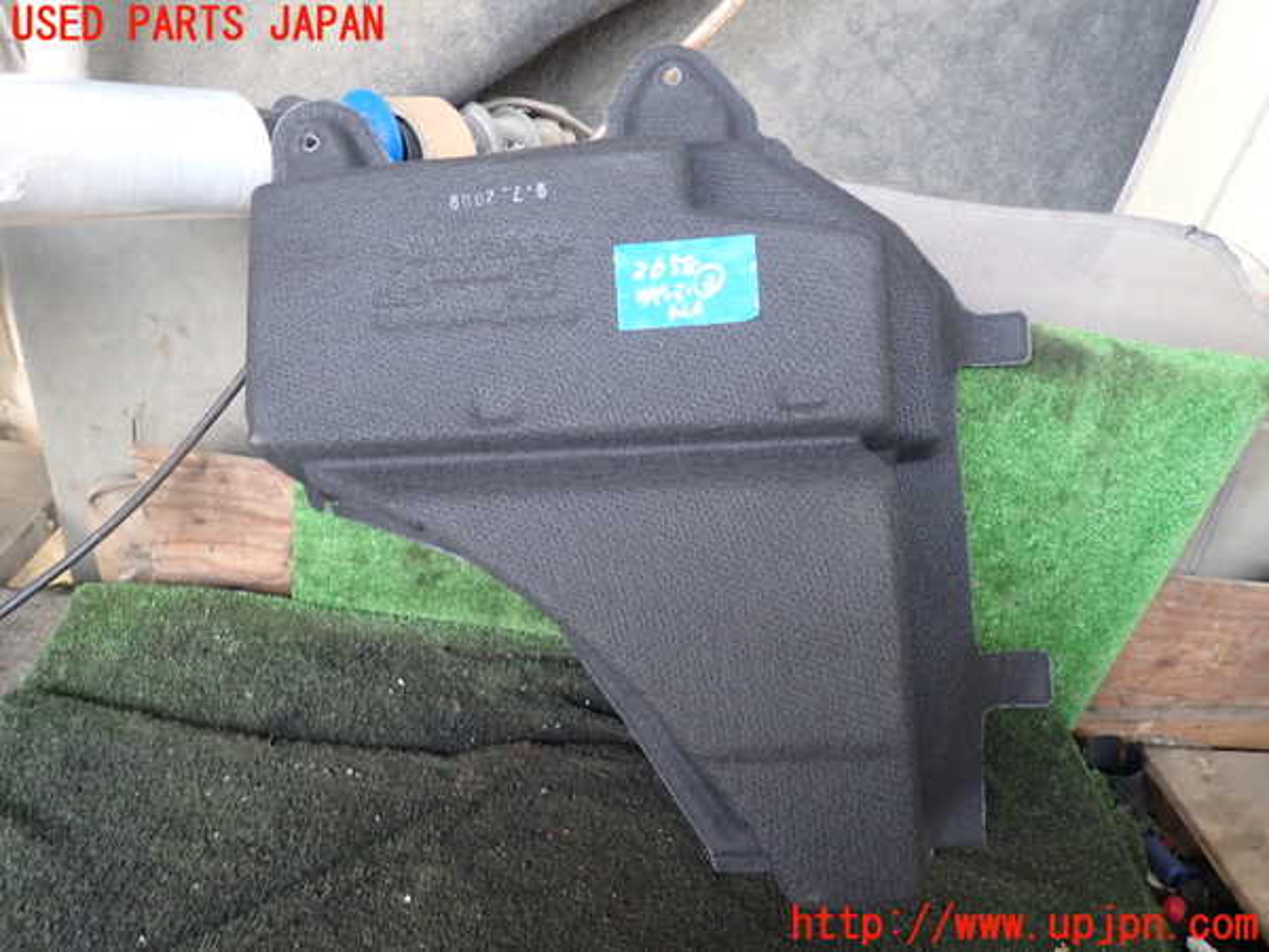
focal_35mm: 25
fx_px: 916
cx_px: 634
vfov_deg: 54.9
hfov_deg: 69.4
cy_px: 476
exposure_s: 1/50
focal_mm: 4.5
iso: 200
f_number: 2
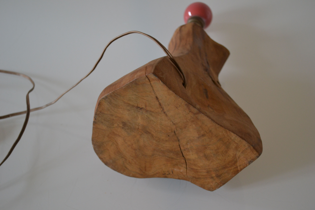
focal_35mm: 57
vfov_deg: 23.8
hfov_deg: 35.1
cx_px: 158
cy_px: 105
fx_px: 499
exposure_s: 1/15
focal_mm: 38
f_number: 5
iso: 900
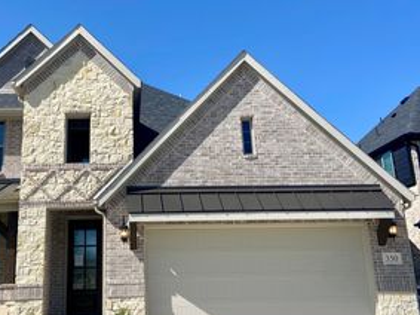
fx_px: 558
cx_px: 151
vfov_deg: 31.4
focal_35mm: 46
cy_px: 134
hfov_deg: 40.9
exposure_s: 1/3125
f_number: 1.8
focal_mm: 4.25
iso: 32
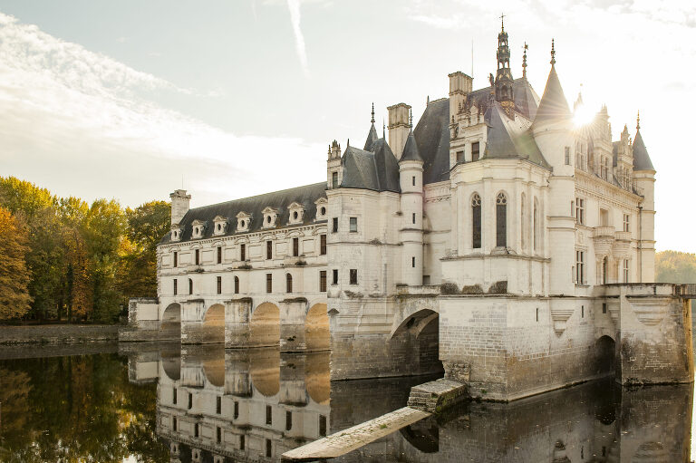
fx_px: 541
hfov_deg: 65.5
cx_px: 348
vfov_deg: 46.3
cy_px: 232
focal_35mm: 28
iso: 400
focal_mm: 28
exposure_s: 1/160
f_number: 8
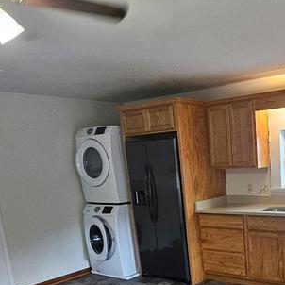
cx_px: 256
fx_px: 363
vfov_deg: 39.9
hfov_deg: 39.7
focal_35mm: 39
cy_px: 252
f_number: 2.2
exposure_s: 1/60
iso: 250
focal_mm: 1.74
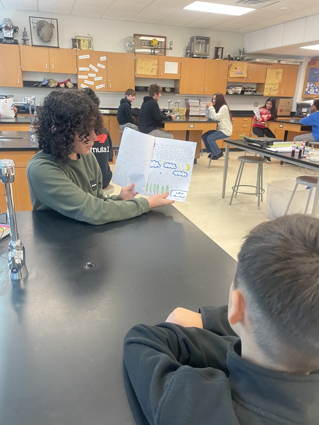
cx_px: 160
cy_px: 212
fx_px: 319
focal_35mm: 26
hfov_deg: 53.1
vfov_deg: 67.3
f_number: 1.6
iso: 200
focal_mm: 4.2
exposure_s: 1/60
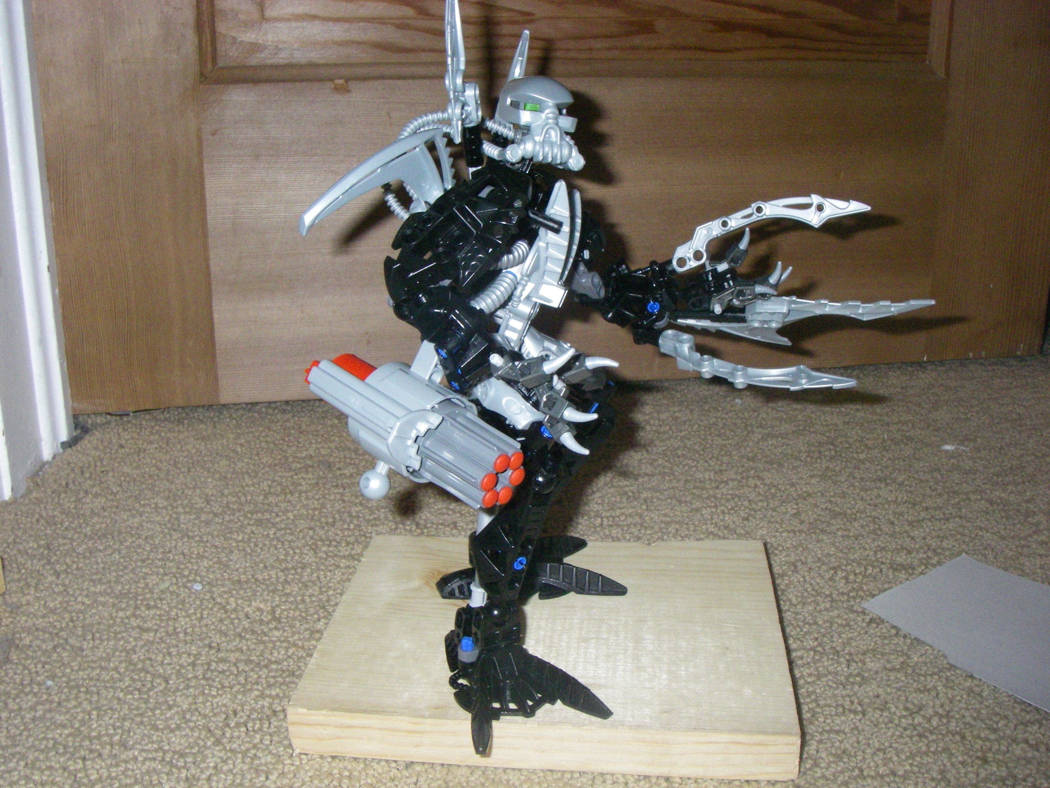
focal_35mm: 38
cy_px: 394
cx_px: 525
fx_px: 1153
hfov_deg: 49.0
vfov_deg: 37.7
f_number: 6.6
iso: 400
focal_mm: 6.3
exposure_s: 1/50
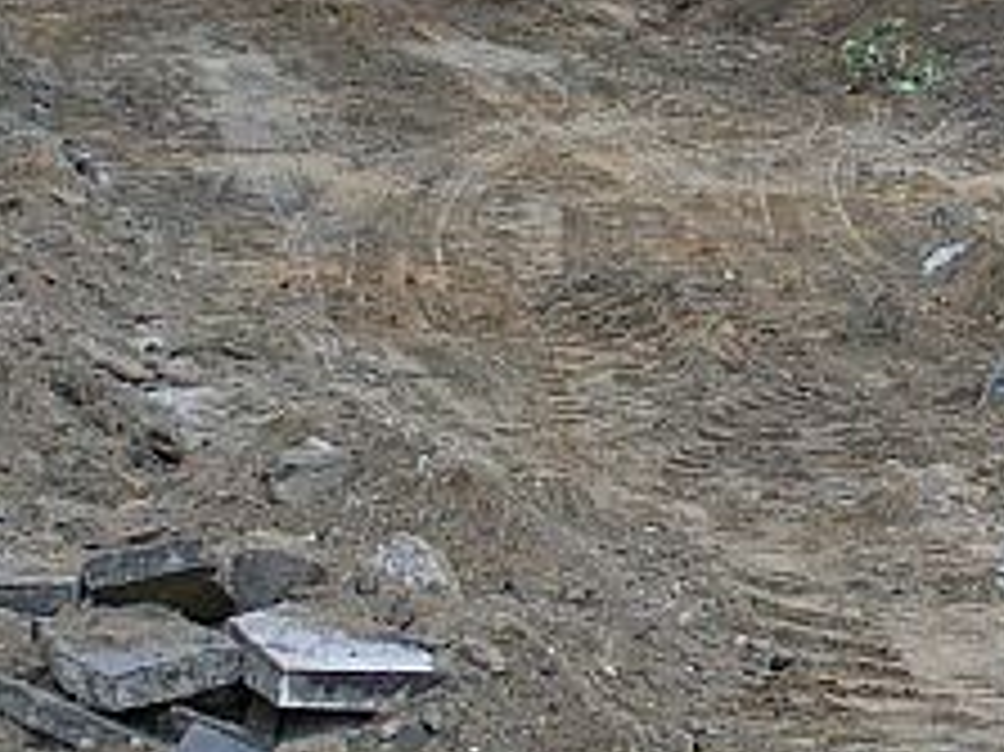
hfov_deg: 14.6
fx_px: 3855
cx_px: 990
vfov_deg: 11.1
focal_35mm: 133
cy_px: 365
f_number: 2.8
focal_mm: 6.1
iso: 80
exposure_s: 1/60
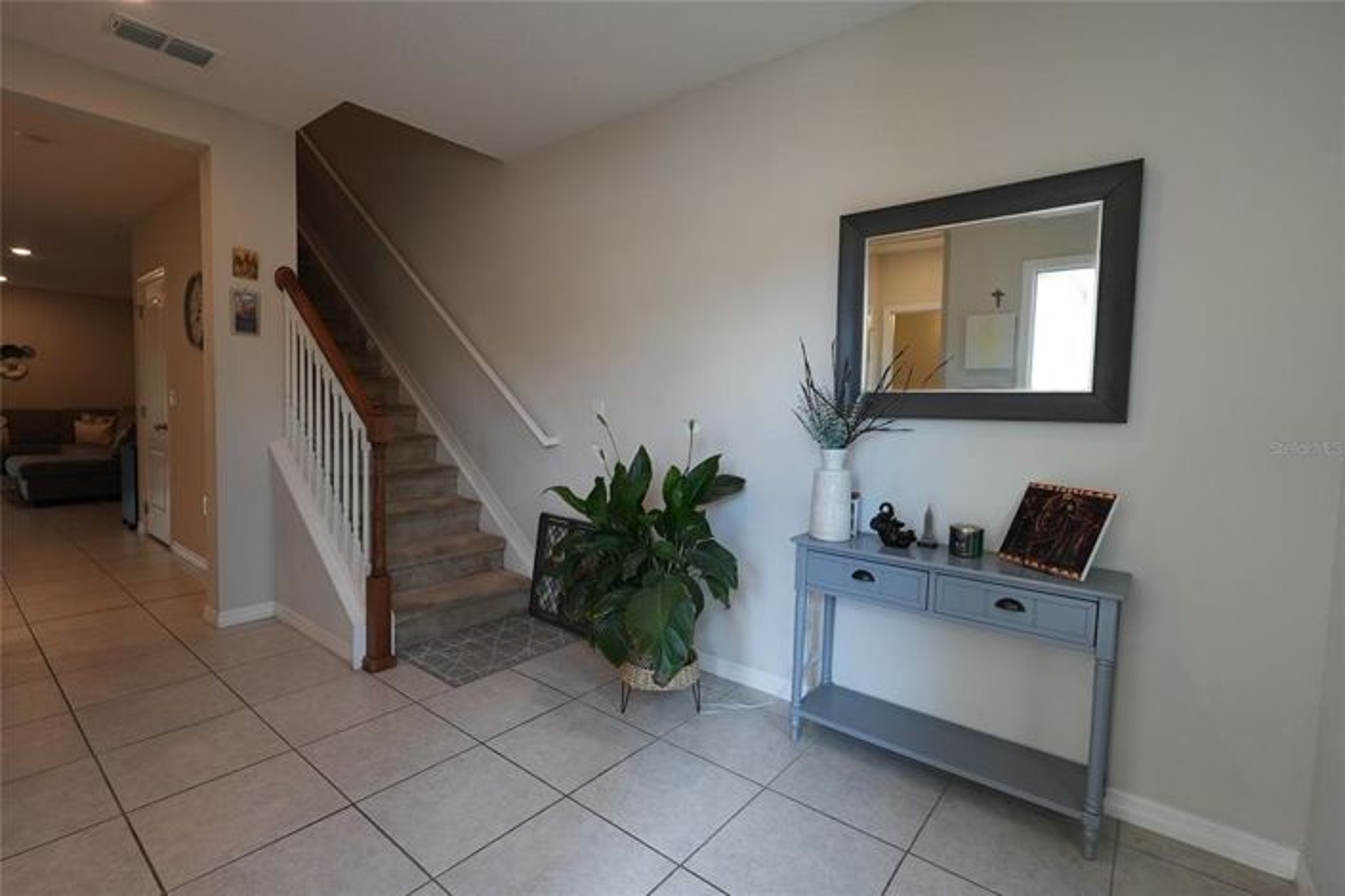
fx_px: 598
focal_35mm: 16
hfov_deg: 96.7
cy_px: 448
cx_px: 672
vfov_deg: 73.7
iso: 500
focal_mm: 11
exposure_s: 1/160
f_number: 4
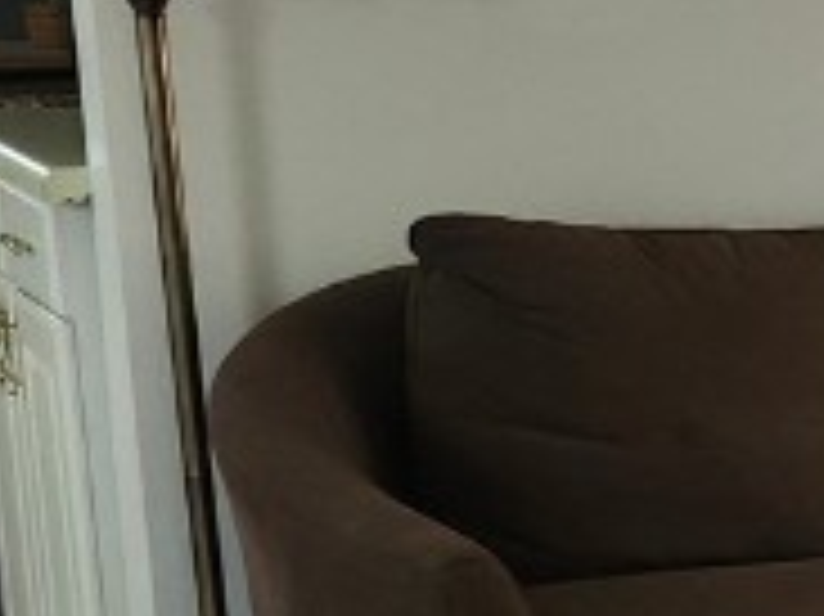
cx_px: 1220
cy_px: 629
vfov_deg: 11.4
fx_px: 3069
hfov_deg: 14.3
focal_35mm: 129
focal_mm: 5.54
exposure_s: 1/180
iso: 250
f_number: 1.8
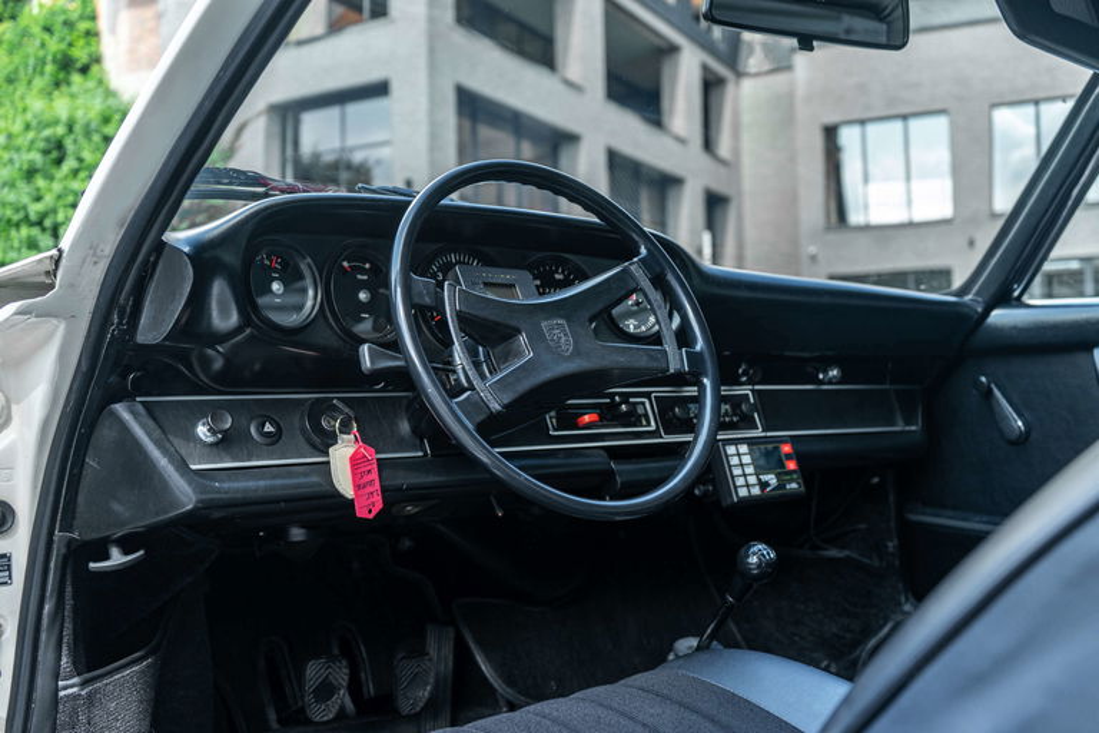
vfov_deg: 38.9
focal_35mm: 34
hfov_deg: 55.8
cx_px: 550
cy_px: 366
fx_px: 1038
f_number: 4
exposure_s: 1/60
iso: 80
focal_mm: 34
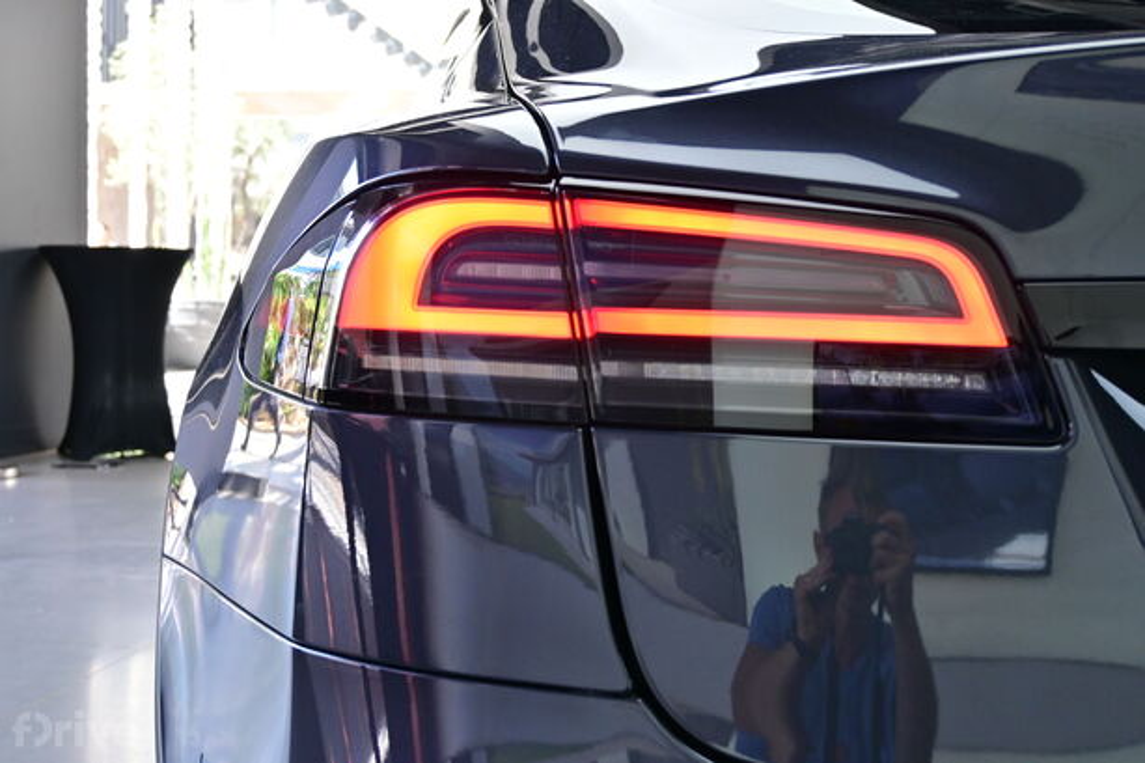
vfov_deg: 32.4
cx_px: 572
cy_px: 382
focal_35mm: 41
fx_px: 1312
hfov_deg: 47.2
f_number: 5
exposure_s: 1/100
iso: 400
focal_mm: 27.5
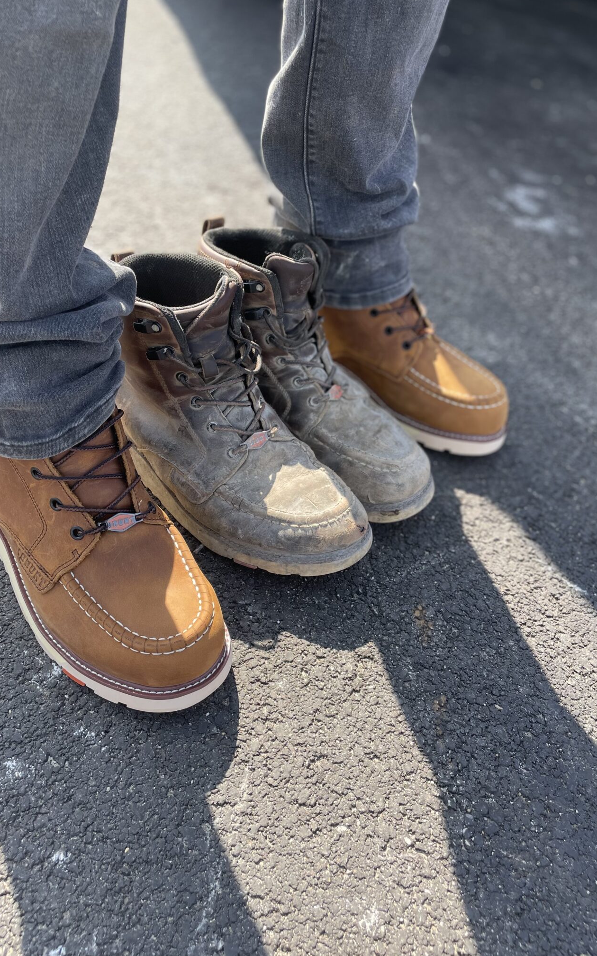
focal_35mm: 28
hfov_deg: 44.5
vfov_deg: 66.5
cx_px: 290
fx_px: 729
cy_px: 475
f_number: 1.6
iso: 50
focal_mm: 4.2
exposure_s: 1/979
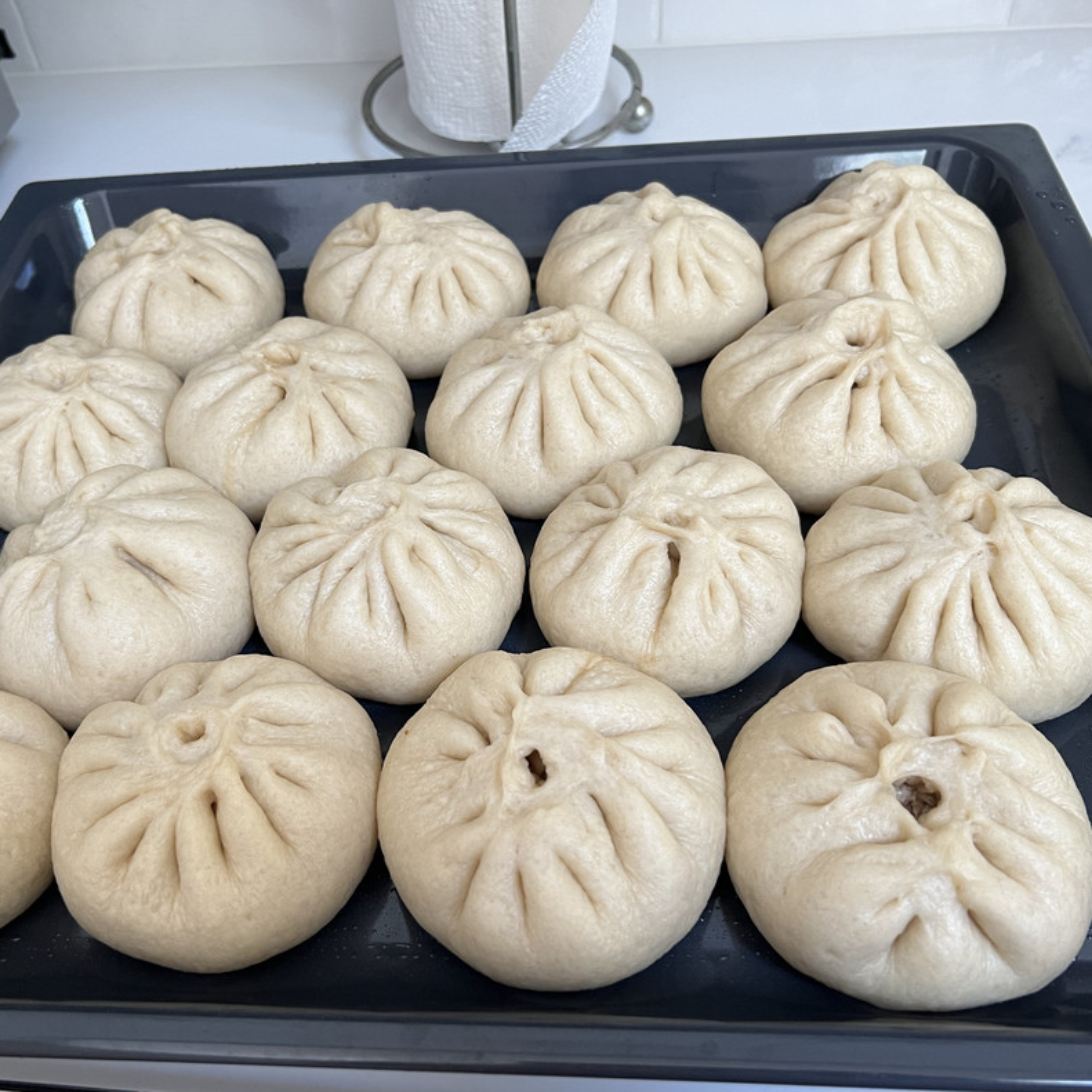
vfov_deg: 52.5
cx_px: 465
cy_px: 551
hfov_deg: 52.3
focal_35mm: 31
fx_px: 1106
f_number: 1.5
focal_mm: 5.7
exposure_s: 1/72
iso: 125
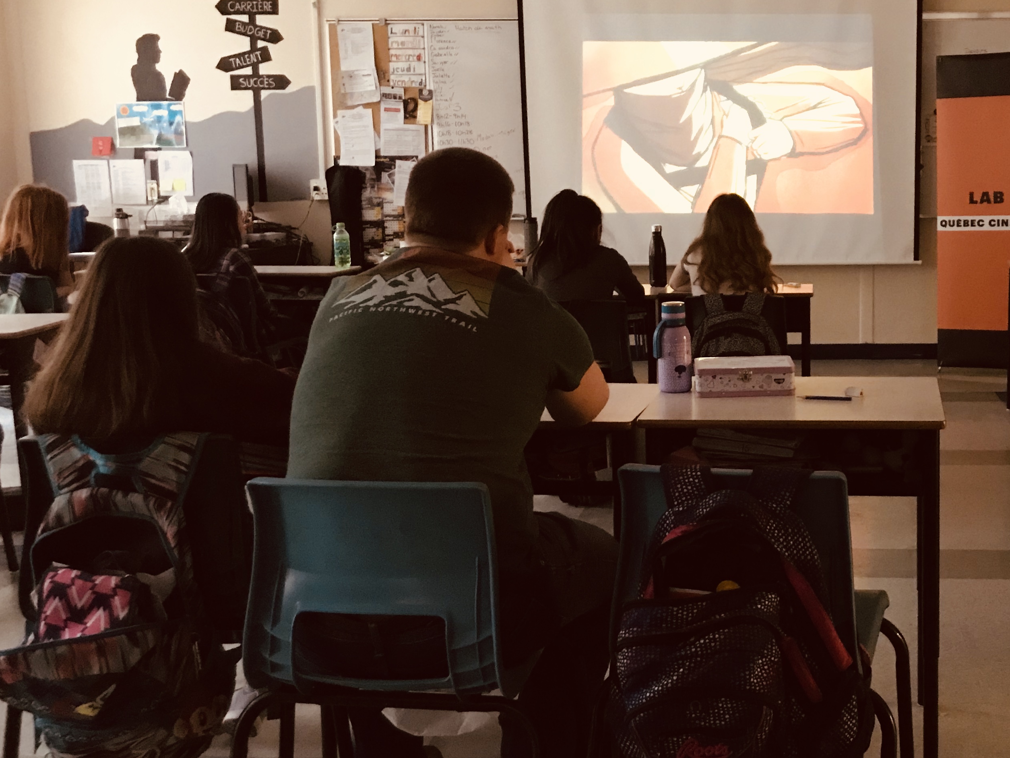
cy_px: 379
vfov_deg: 32.2
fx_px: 1313
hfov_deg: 40.6
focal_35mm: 45
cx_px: 784
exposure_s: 1/5
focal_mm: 3.99
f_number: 1.8
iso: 100
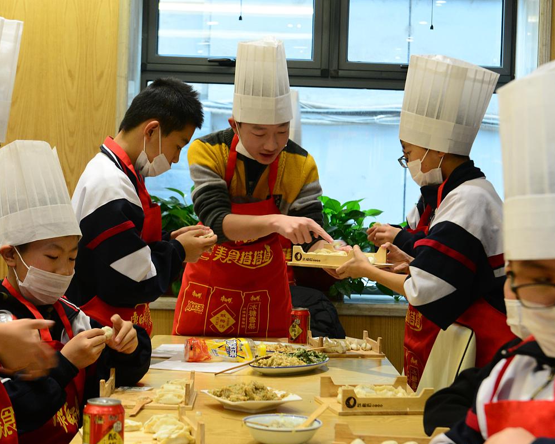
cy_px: 223
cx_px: 307
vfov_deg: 20.4
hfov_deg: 25.4
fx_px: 1232
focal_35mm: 75
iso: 2000
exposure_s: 1/50
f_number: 7.1
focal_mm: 66
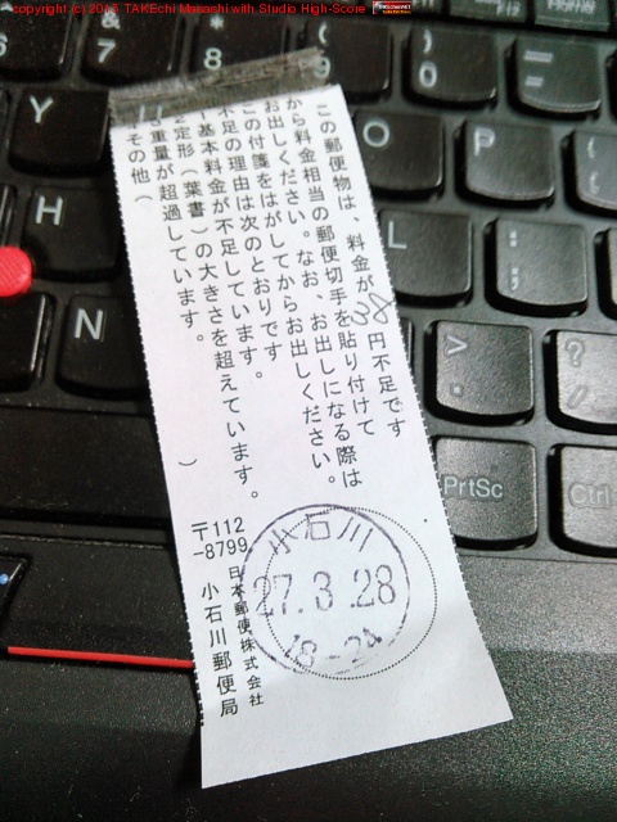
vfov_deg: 60.0
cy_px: 411
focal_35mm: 30
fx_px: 713
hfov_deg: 46.8
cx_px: 308
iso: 400
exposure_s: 1/16.7
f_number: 2.4
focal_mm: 4
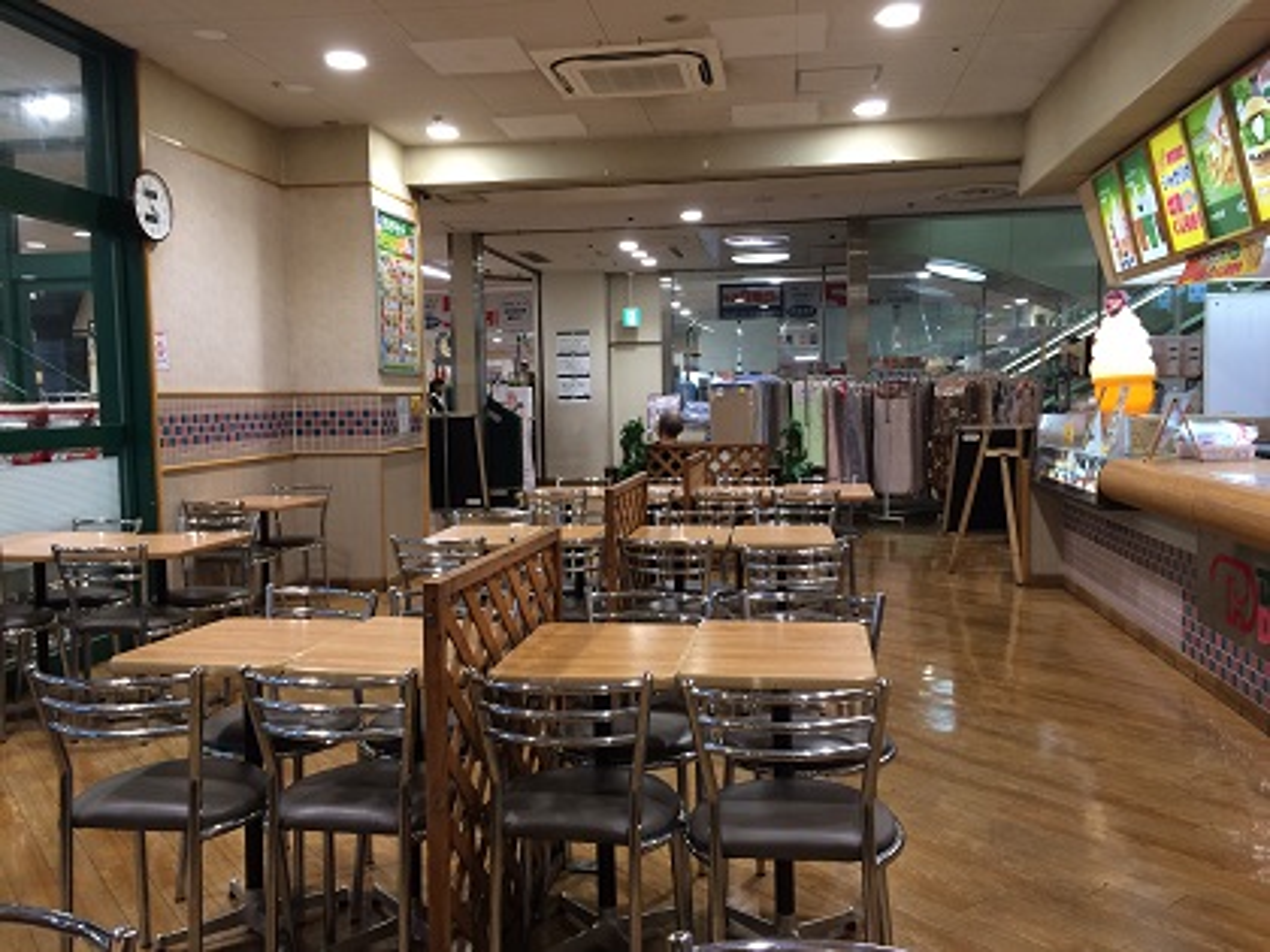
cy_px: 476
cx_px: 635
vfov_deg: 48.2
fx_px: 1064
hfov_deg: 61.7
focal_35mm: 29
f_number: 2.2
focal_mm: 4.15
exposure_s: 1/30
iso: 40
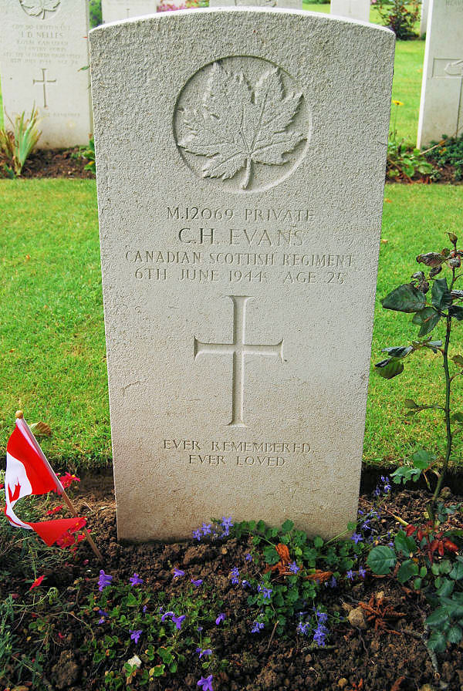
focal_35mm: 46
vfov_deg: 42.3
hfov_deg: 29.0
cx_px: 232
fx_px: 894
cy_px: 346
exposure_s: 1/160
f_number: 6.3
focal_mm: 31
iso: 200
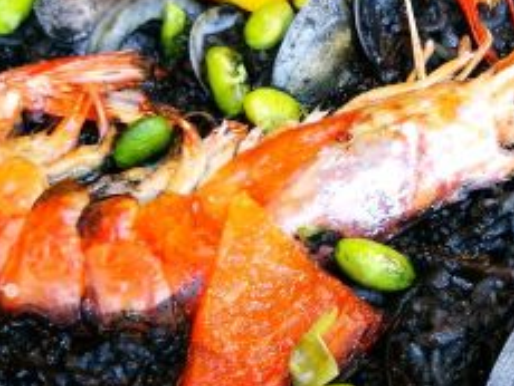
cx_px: 617
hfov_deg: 22.0
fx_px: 1219
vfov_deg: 18.0
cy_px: 204
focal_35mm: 82
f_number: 4
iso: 160
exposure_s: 1/33.3
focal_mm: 4.5
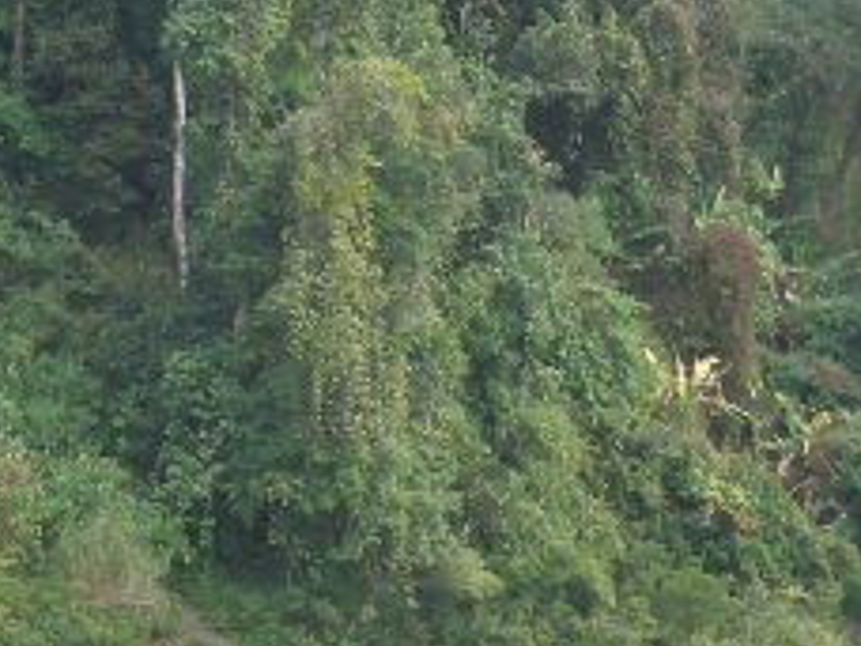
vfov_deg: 8.5
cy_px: 423
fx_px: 4328
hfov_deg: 11.3
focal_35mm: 174
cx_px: 60
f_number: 3.5
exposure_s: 1/400
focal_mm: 10.2
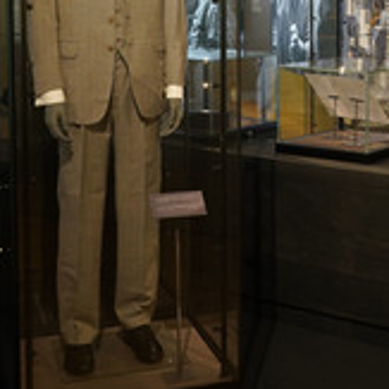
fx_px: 928
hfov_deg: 22.0
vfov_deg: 23.3
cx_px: 459
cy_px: 72
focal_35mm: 73
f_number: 7.1
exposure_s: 1/100
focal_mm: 31
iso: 1250
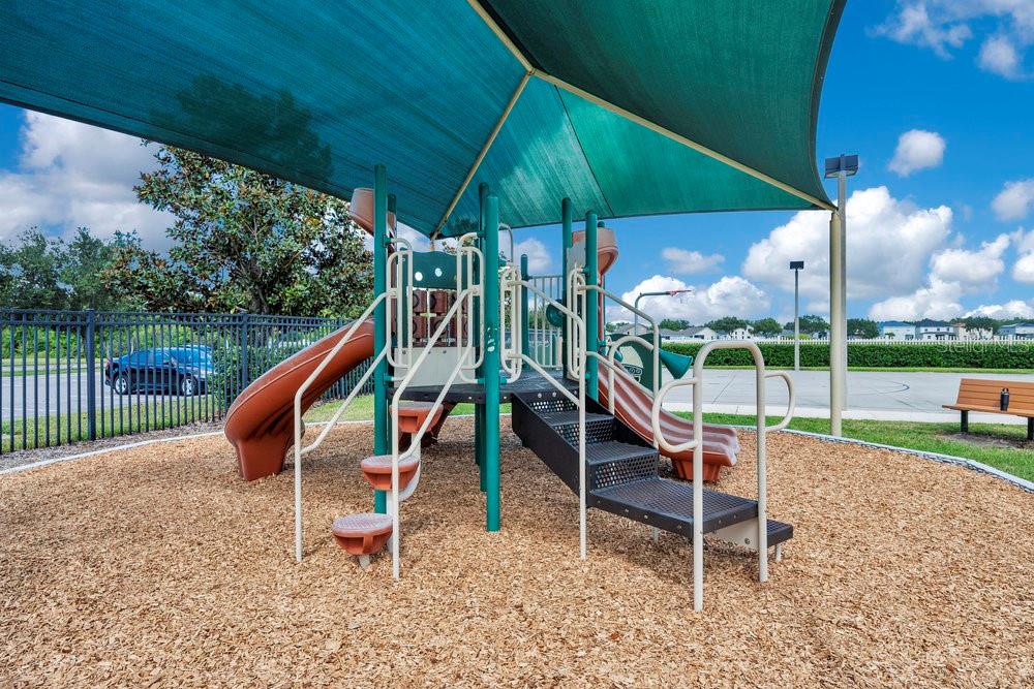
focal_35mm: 20
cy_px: 344
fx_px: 574
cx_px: 517
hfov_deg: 84.0
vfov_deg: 61.9
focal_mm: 20
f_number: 6.3
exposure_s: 1/1250
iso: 400
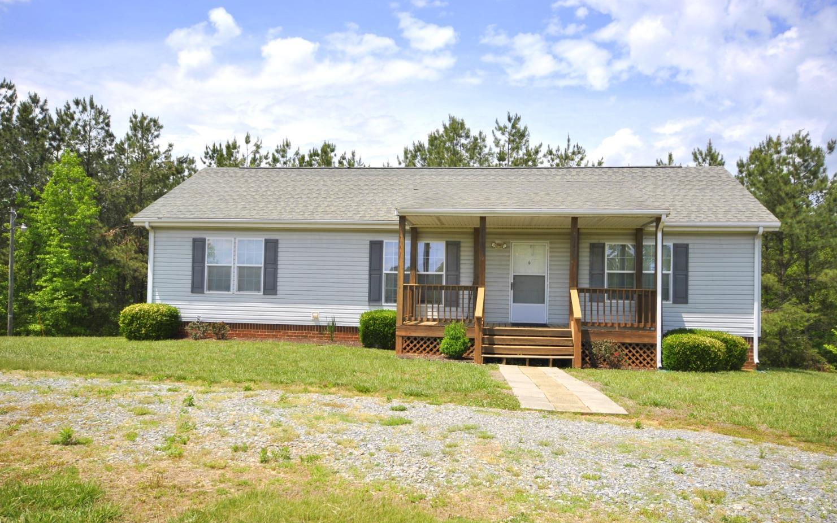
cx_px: 415
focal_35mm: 31
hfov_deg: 61.2
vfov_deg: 40.6
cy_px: 283
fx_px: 707
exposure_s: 1/250
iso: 100
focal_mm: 20
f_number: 8
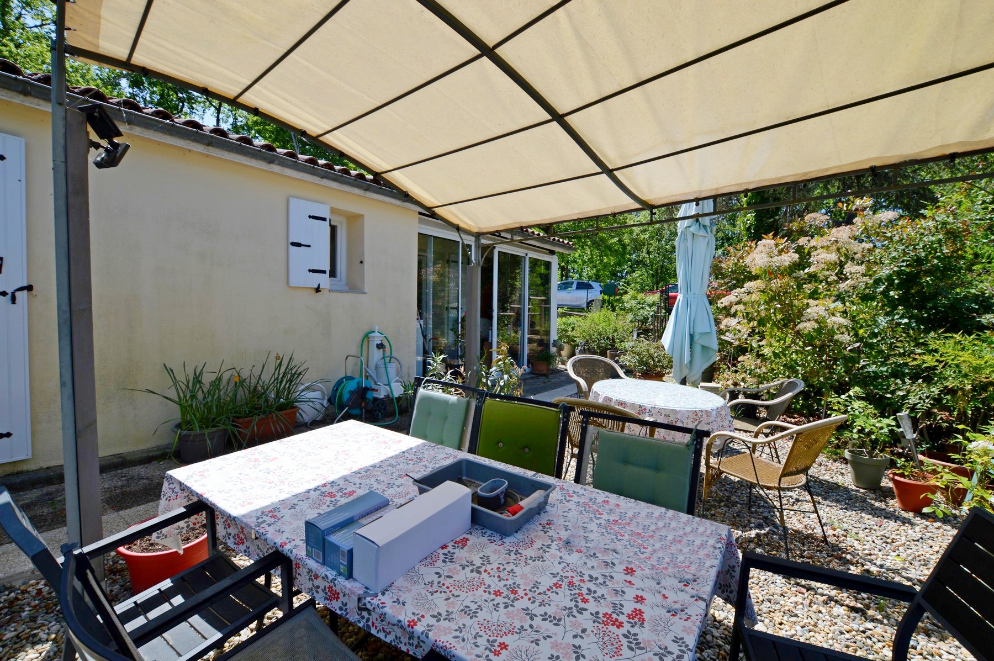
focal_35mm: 15
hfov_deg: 100.4
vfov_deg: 77.2
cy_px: 330
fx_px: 414
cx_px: 497
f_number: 7.1
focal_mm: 10
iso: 100
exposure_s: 1/200
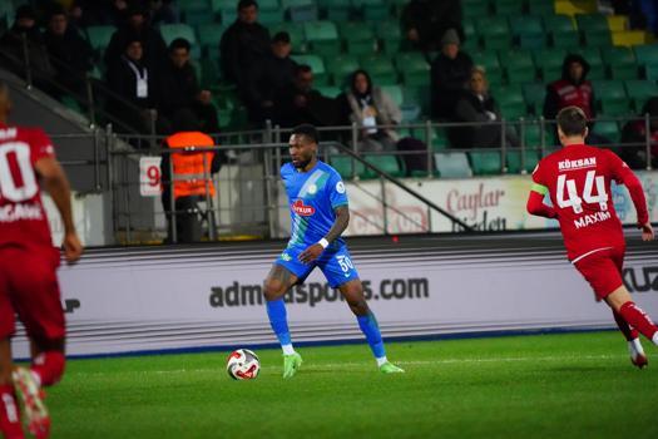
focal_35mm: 600
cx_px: 329
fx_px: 10966
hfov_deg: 3.4
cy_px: 220
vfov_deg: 2.3
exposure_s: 1/2000
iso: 16000
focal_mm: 600
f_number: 6.3
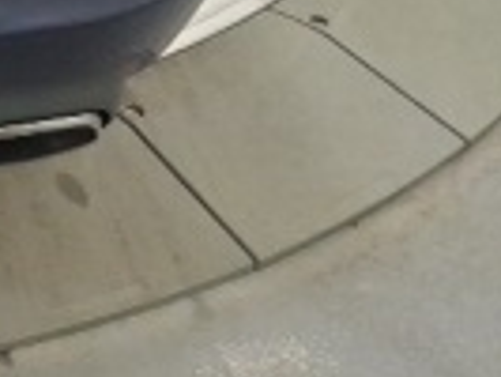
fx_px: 1738
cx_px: -591
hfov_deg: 13.4
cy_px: -422
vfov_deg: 11.0
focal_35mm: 120
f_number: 1.8
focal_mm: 4.69
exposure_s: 1/120
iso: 208
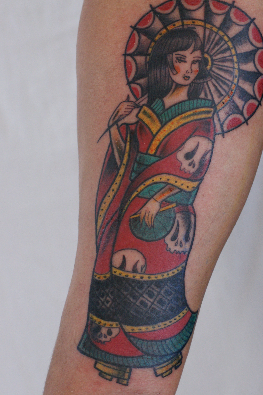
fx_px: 1336
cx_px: 155
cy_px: 210
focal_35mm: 122
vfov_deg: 16.8
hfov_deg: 11.2
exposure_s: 1/100
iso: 400
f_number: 5
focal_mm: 55
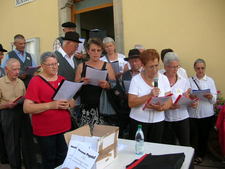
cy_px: 84
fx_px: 227
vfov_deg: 40.7
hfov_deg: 52.6
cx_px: 112
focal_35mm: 35
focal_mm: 5.8
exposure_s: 1/279
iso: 50
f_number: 2.8
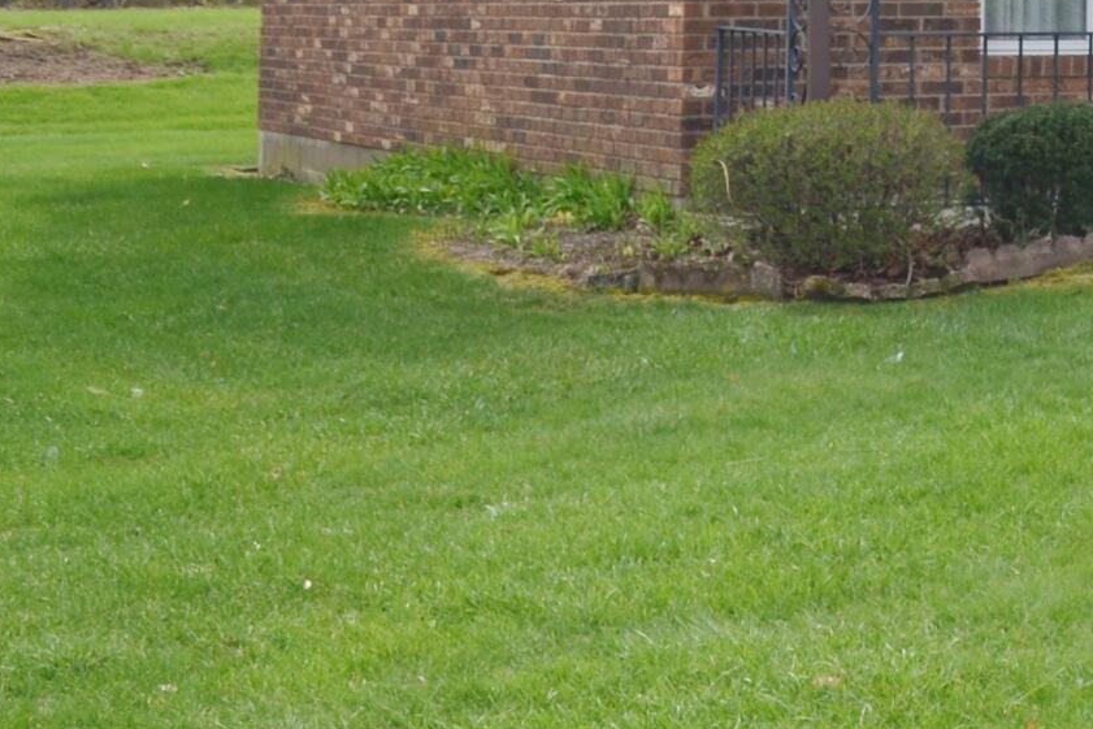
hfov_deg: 17.3
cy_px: -360
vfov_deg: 12.2
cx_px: 1628
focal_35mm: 107
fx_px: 3249
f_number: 8
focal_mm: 20
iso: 100
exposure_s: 1/200
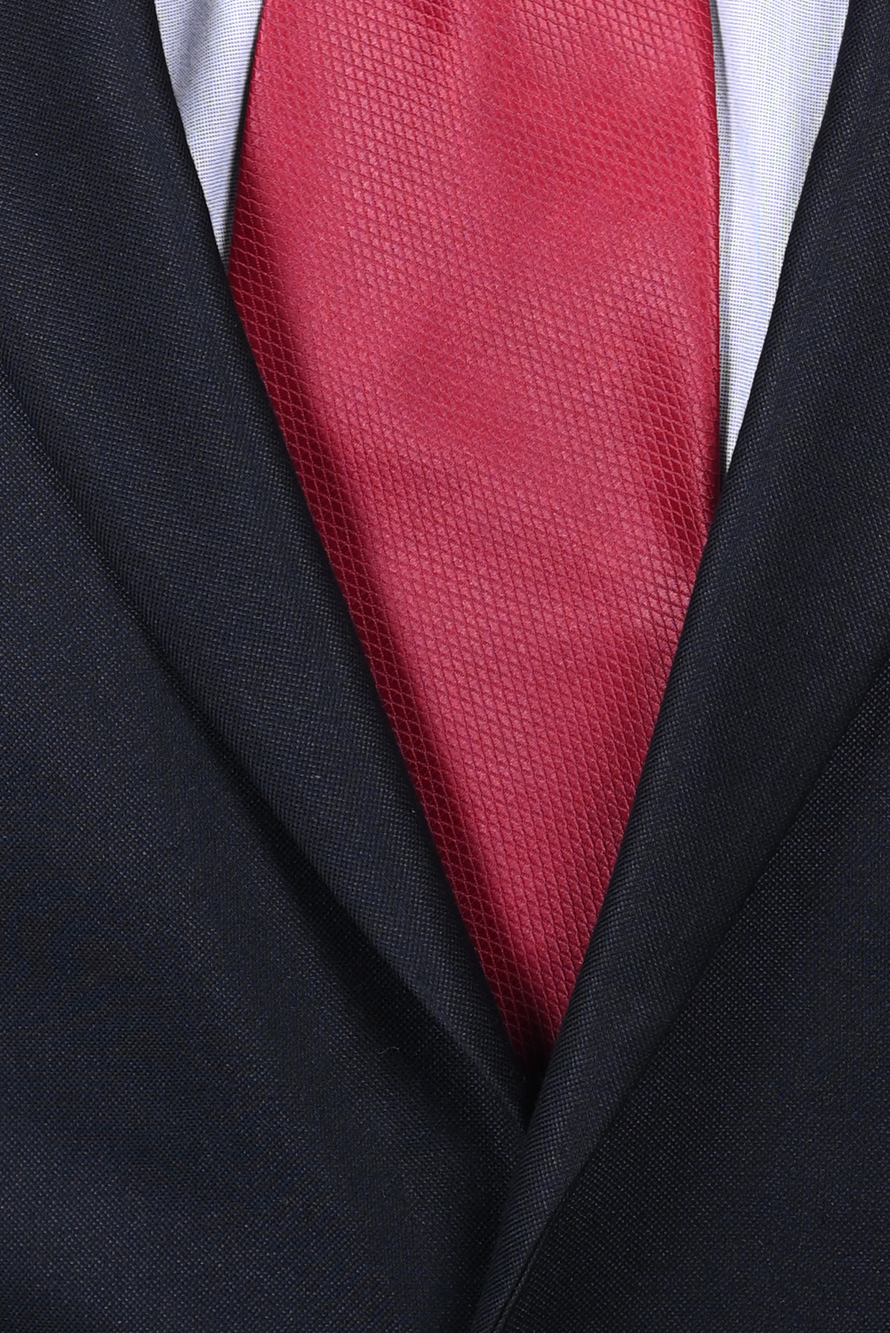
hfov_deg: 6.1
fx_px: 8411
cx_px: 524
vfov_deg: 8.8
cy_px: -705
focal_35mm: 227
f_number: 7.1
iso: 160
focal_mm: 70
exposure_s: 1/100
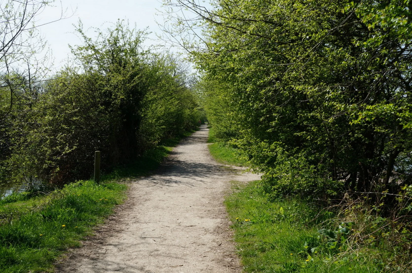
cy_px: 136
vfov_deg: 35.4
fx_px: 429
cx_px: 206
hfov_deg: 51.3
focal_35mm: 38
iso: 100
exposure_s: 1/100
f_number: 13
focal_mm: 25
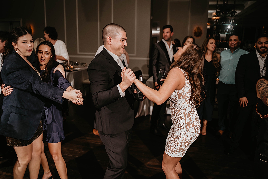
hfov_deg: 63.7
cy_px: 90
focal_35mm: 29
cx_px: 134
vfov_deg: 45.0
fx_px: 216
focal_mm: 29
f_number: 2.8
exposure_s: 1/250
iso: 800
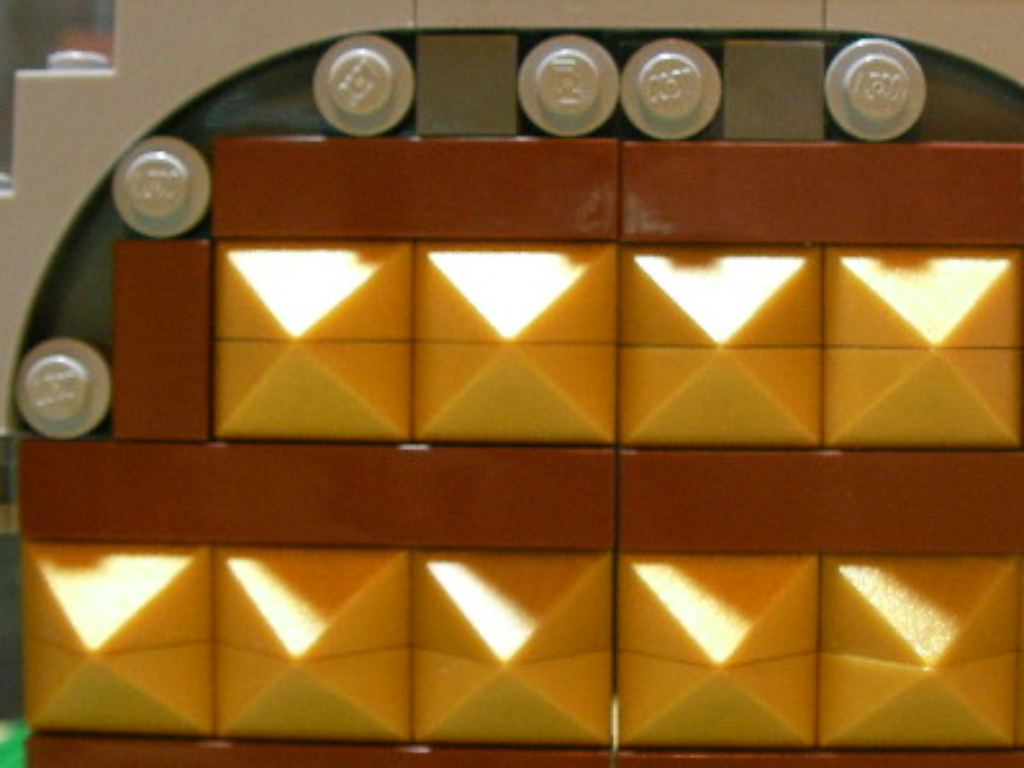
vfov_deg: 24.0
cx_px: 613
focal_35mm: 61
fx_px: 1804
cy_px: 385
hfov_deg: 31.6
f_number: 3.5
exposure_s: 1/8.1
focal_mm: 6.3
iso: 200
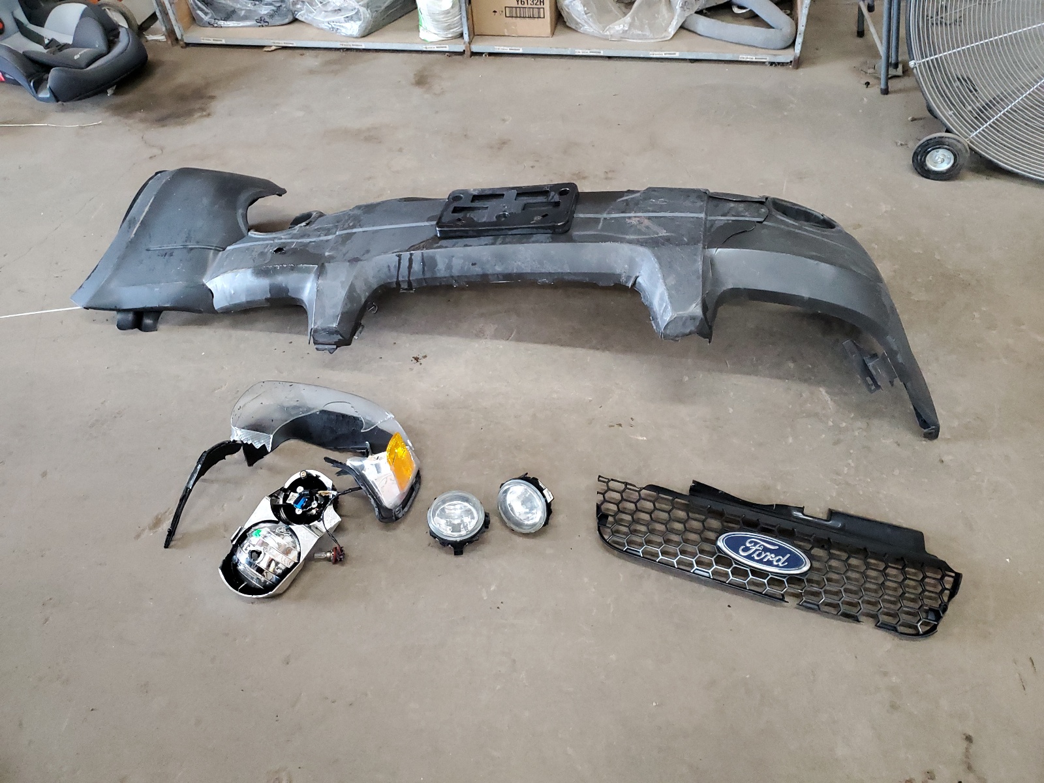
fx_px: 784
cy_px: 392
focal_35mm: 26
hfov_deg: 67.3
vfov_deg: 53.1
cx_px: 522
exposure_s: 1/60.2
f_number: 1.5
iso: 418
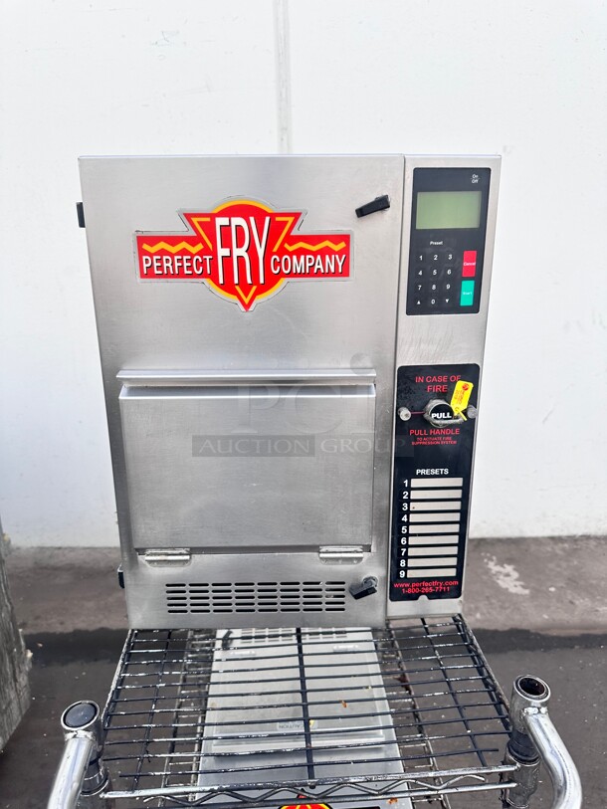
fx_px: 561
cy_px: 404
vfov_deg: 71.6
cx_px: 304
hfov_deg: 56.8
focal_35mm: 24
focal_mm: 6.86
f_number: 1.78
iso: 100
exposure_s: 1/121
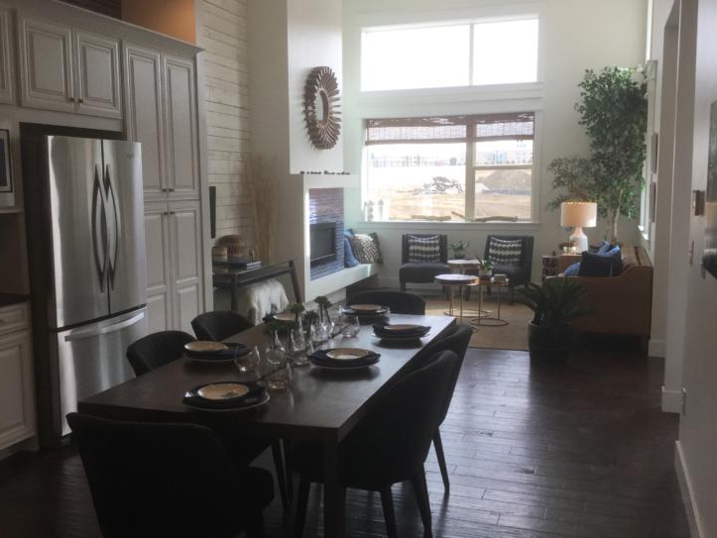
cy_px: 266
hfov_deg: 51.3
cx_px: 346
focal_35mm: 36
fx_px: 746
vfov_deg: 39.7
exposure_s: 1/120
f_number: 2.4
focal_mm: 3.3
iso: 40
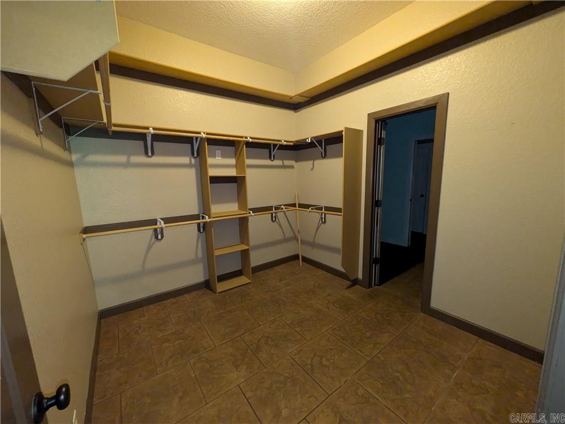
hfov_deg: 102.0
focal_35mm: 14
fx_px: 229
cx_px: 282
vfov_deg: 85.7
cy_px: 212
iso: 771
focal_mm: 1.83
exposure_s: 1/25
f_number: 2.2
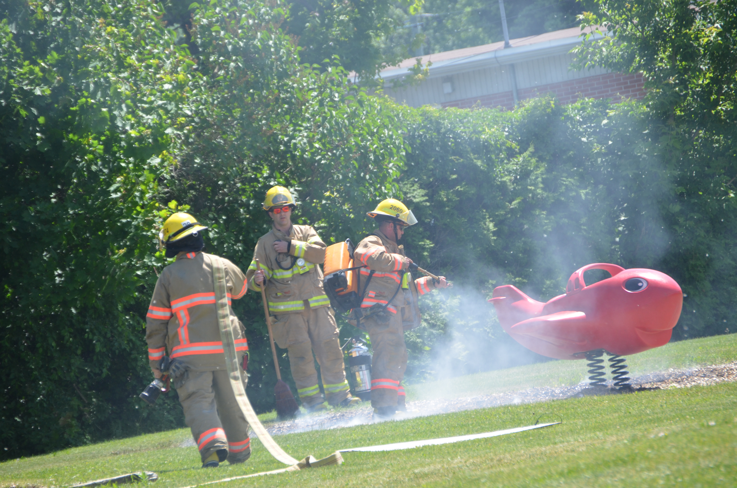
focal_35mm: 300
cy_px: 244
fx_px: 6129
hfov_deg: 6.9
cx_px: 368
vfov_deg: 4.6
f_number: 6.3
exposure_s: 1/500
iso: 320
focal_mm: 200
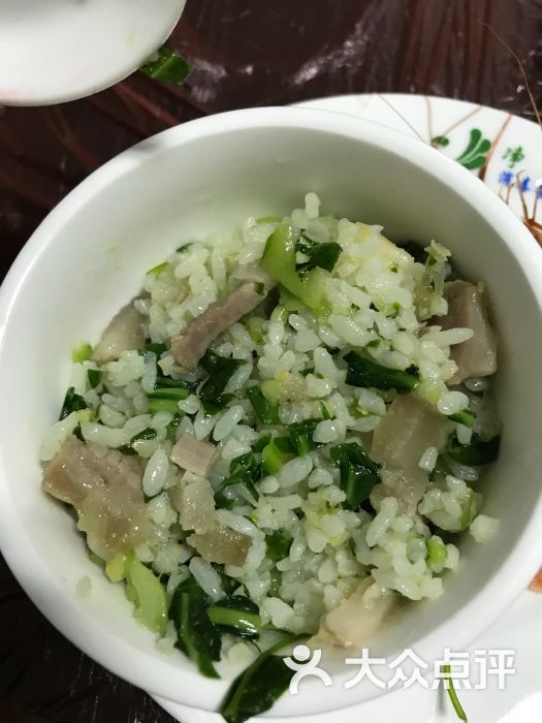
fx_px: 585
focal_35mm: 28
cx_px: 271
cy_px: 362
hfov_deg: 49.7
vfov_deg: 63.4
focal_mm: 3.99
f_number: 1.8
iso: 50
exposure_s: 1/17
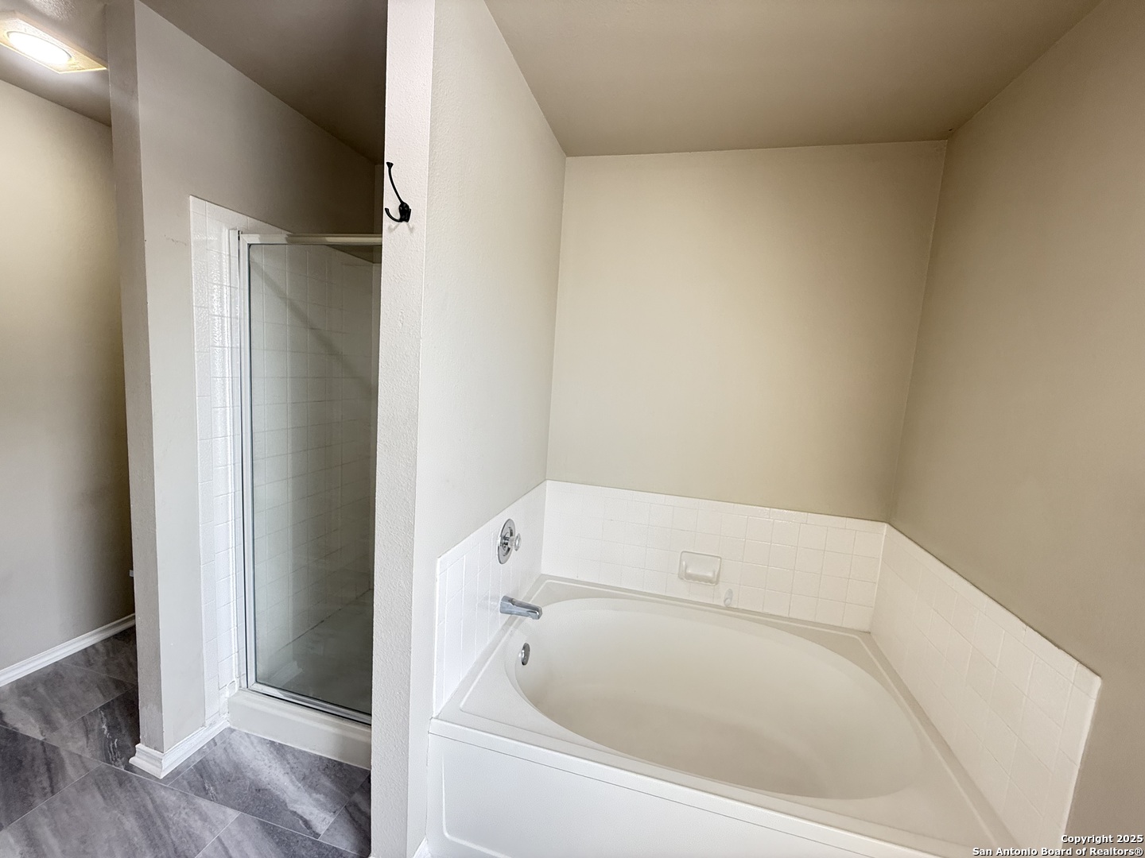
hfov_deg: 102.1
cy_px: 429
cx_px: 572
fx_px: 463
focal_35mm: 14
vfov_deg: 85.7
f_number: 2.2
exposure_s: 1/60
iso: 200
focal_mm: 2.22
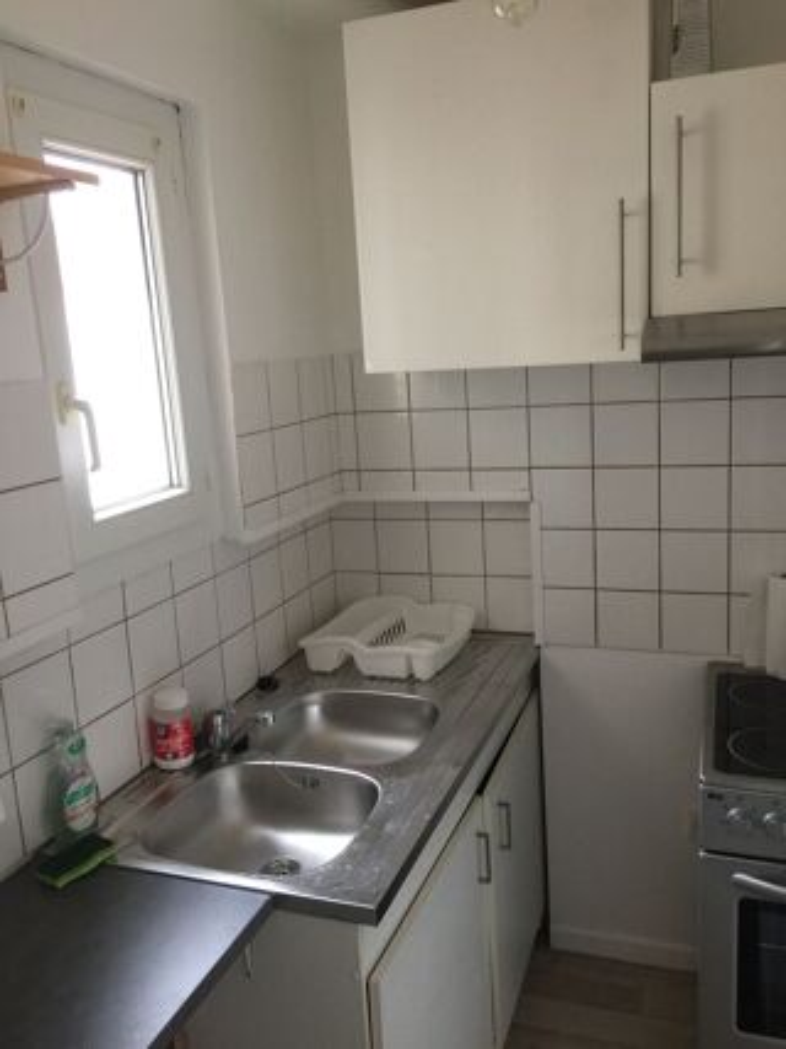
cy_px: 524
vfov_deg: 61.7
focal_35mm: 29
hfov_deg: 48.2
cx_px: 393
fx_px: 878
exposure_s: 1/17
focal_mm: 4.15
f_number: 2.2
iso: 80
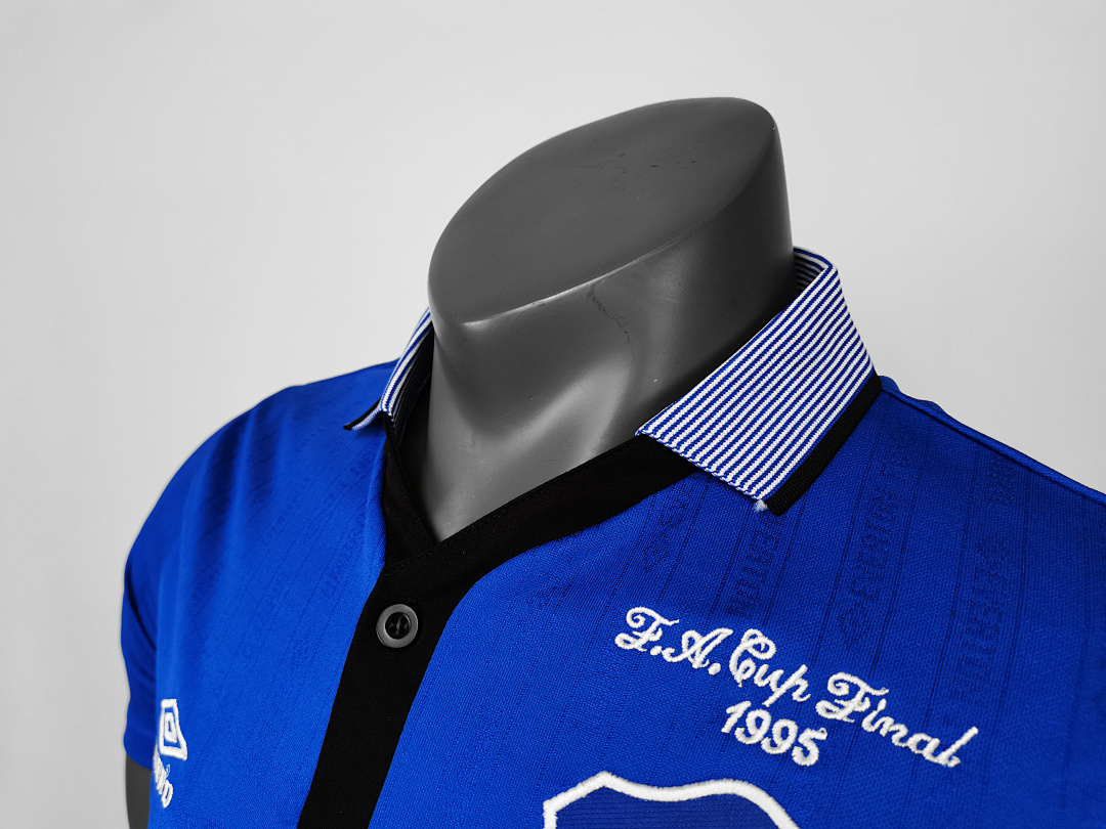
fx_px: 831
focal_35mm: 26
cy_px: 414
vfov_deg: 53.1
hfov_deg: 67.3
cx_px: 553
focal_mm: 5.58
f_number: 1.8
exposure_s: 1/50
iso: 100
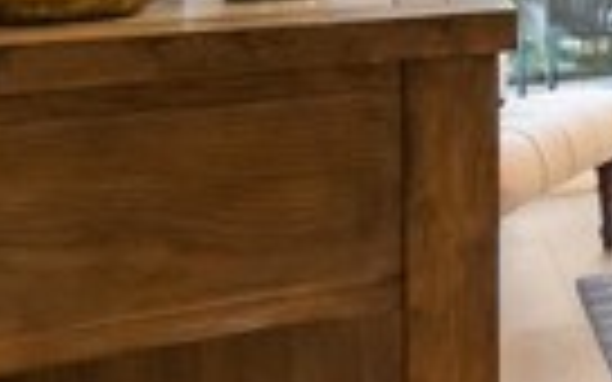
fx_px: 1284
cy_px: -169
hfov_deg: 17.8
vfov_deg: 15.7
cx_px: 1251
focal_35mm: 77
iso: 4000
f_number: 8
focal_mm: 16
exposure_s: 1/250
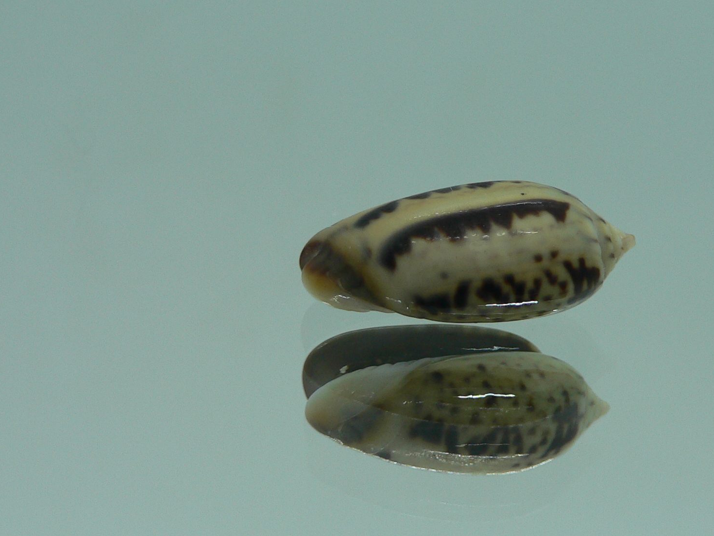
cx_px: 448
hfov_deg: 39.4
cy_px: 290
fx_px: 990
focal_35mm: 48
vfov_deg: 30.3
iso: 80
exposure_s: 1/60
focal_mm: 4.6
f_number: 2.8
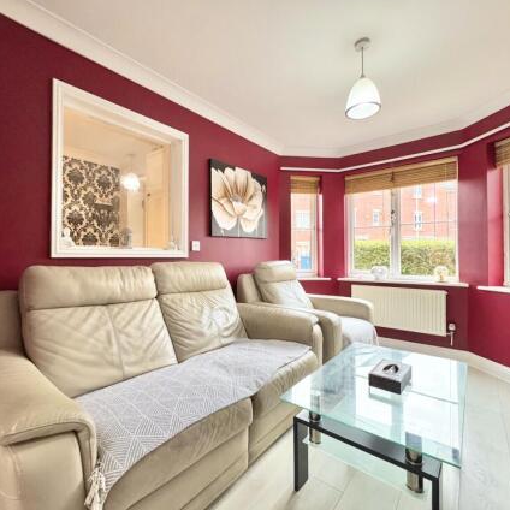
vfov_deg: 84.0
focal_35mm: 17
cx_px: 233
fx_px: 283
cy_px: 253
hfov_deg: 83.8
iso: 320
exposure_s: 1/59
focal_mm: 2.22
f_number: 2.2
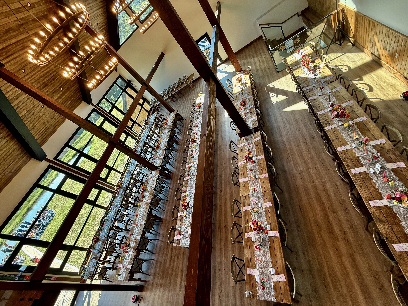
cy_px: 153
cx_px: 204
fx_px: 165
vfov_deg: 85.7
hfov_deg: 102.1
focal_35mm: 14
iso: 125
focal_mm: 2.22
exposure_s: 1/120
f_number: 2.2
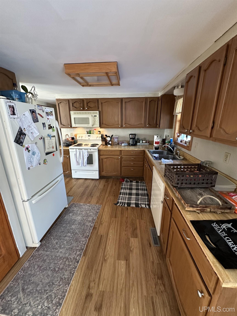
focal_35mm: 14
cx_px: 118
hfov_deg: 85.7
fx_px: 128
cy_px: 158
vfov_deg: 102.1
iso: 320
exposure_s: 1/60
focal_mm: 2.22
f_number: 2.2
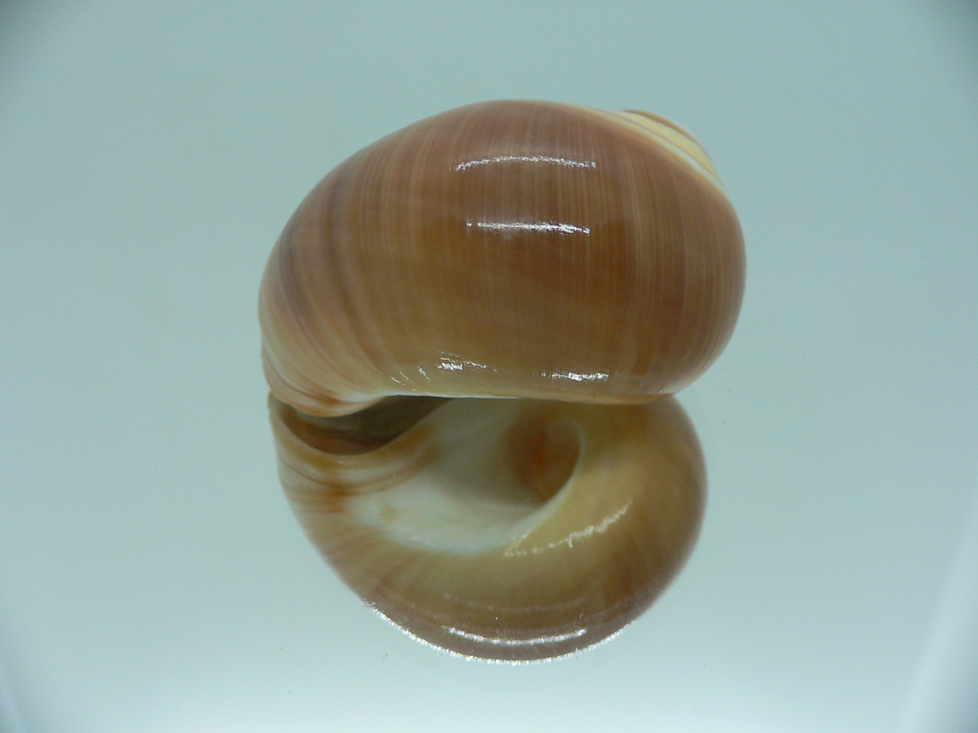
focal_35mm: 35
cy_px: 366
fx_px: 989
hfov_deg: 52.6
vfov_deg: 40.7
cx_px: 489
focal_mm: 4.6
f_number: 2.8
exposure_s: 1/60
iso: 80
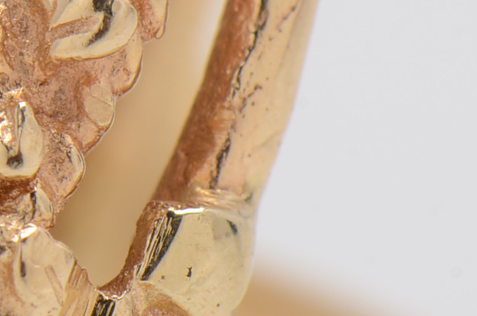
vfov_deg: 2.7
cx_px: -162
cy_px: -43
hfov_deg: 4.1
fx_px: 6677
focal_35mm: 505
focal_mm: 85
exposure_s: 1/125
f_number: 18
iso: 200
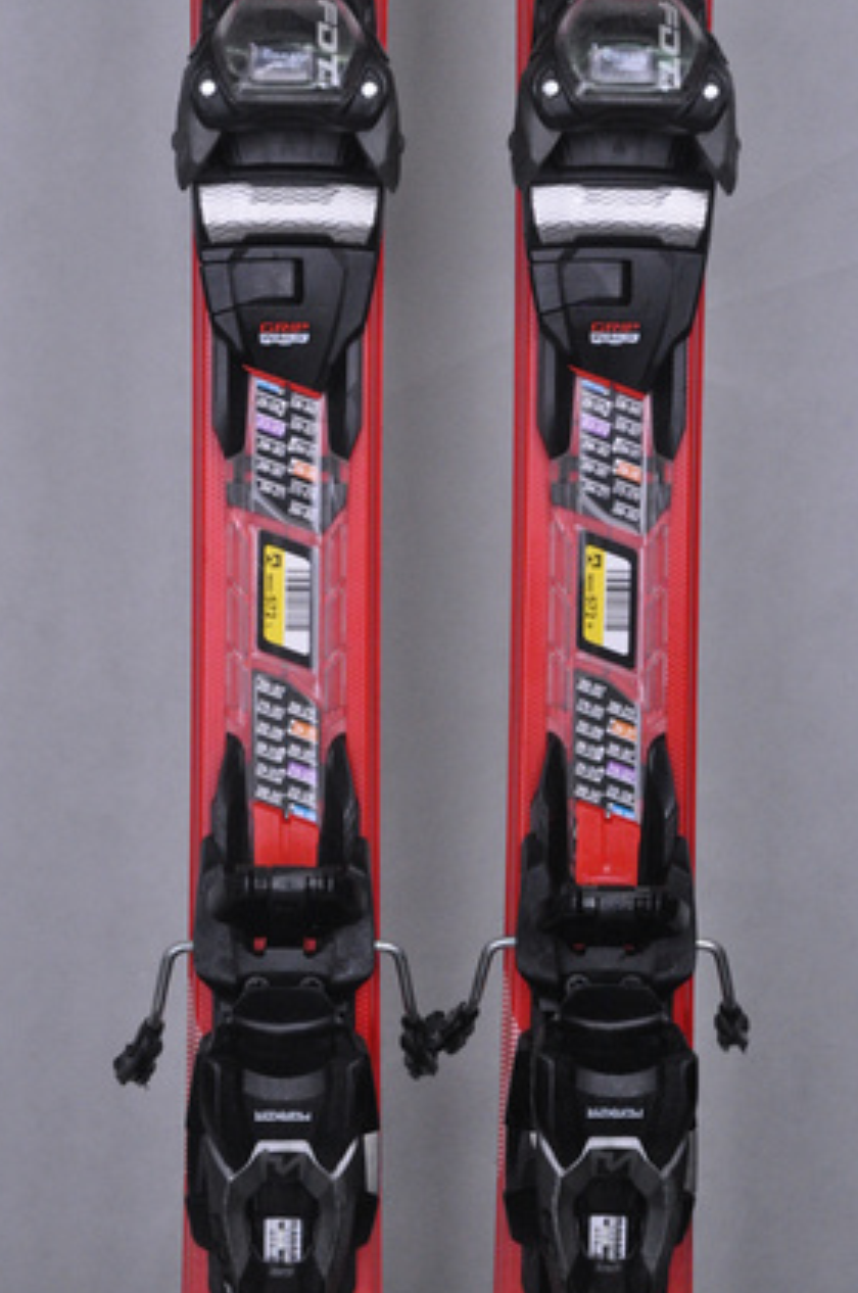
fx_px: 4017
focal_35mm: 112
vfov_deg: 18.3
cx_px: 437
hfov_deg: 12.2
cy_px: 650
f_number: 9.5
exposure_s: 1/125
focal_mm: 70
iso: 3200
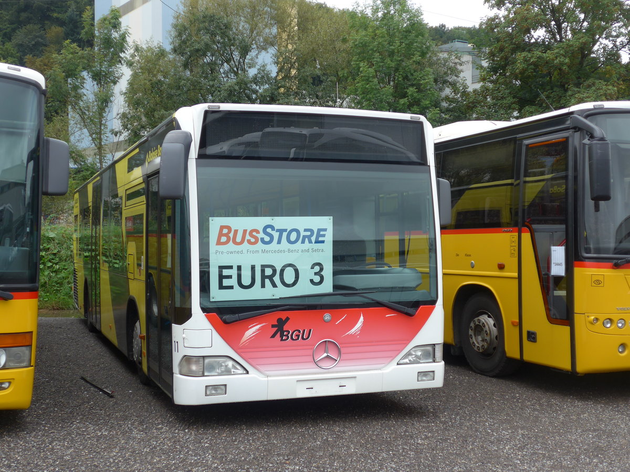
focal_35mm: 46
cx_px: 315
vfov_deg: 31.5
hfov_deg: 41.2
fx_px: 837
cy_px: 236
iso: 80
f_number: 3
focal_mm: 9.5
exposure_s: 1/400
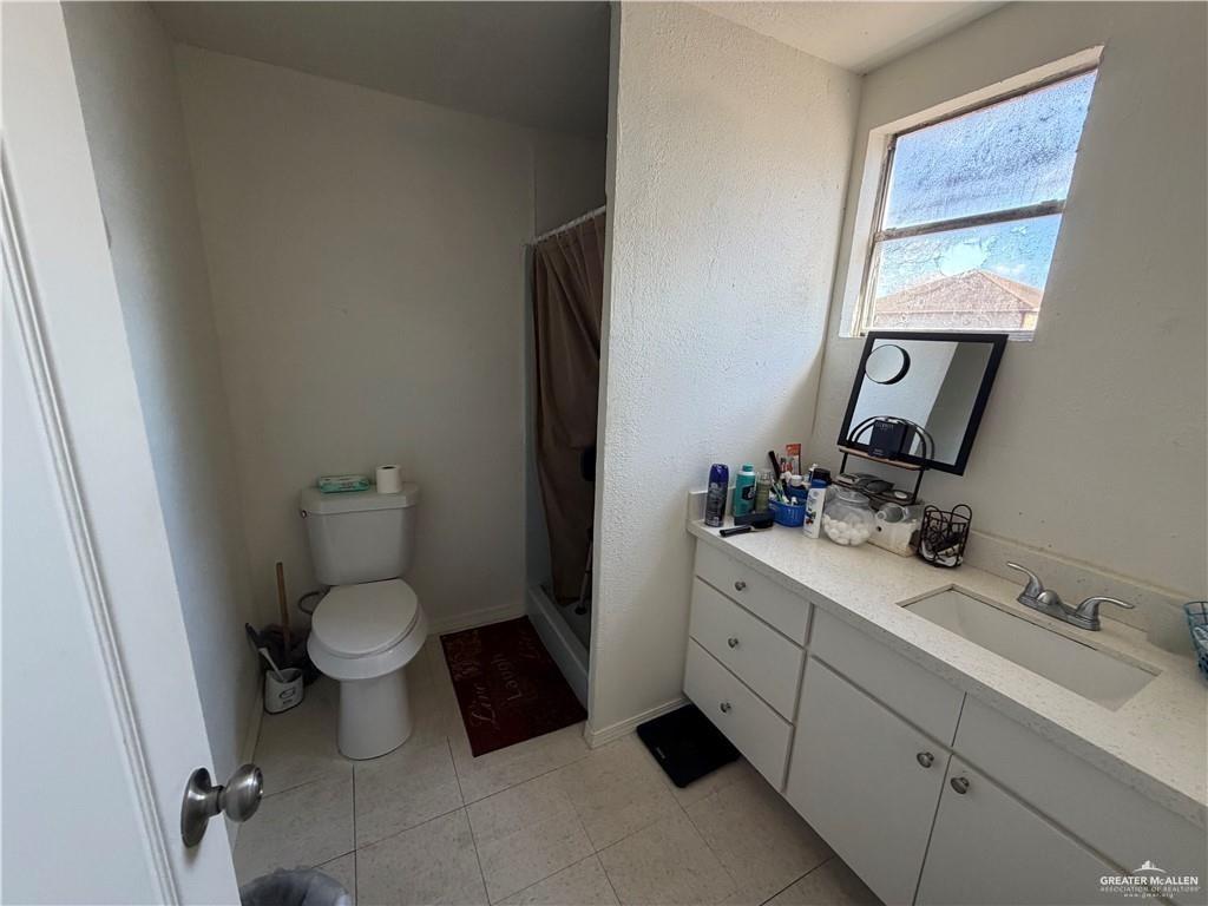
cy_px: 453
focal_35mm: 14
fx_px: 489
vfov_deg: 85.7
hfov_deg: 102.1
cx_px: 604
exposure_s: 1/121
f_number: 2.2
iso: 250
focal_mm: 2.22
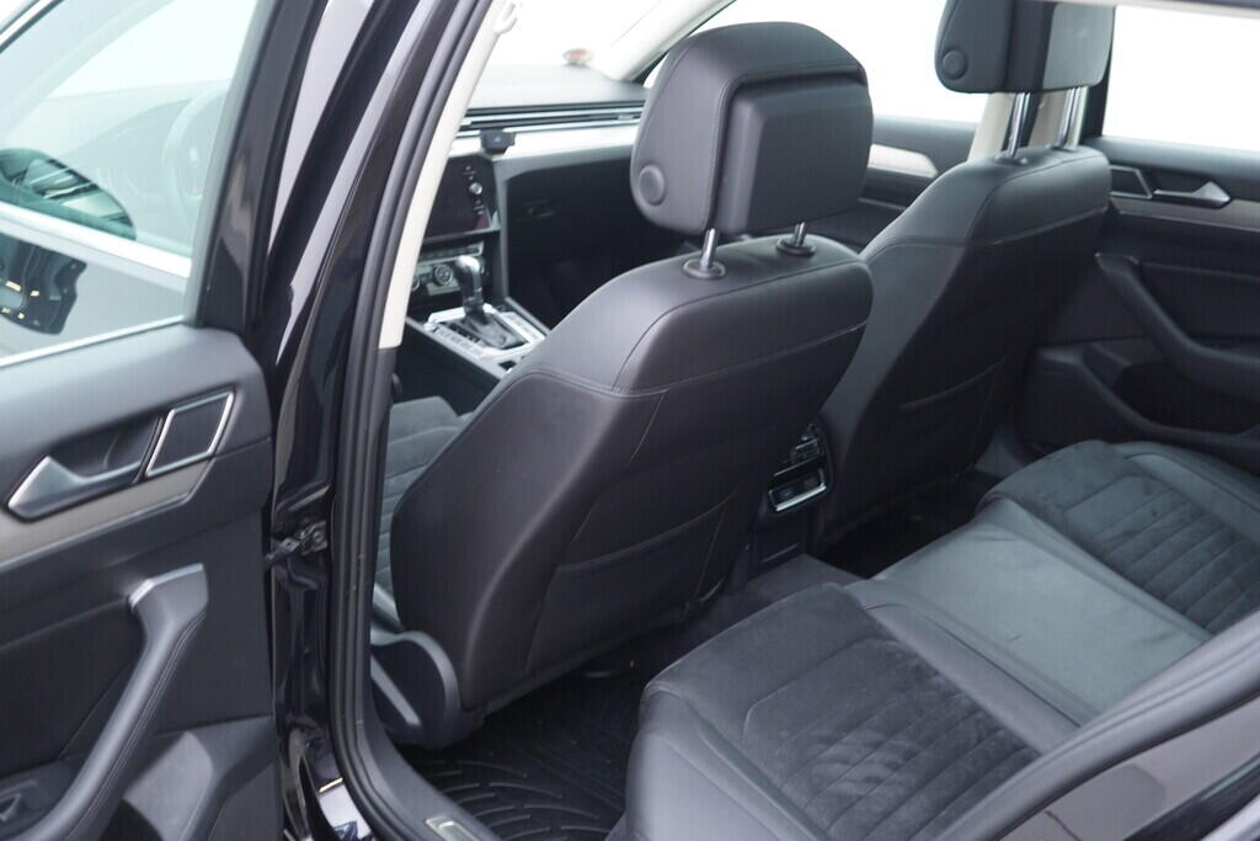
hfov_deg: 53.1
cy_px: 420
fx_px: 1260
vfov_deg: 36.9
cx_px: 630
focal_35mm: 36
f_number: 2.8
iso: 320
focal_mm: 24
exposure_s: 1/40
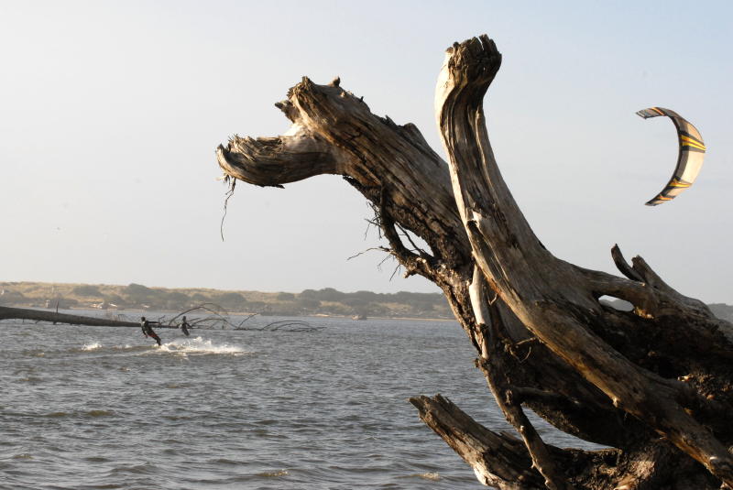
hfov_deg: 19.4
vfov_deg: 13.1
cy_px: 245
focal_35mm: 105
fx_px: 2140
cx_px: 366
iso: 640
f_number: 14
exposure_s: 1/500
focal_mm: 70
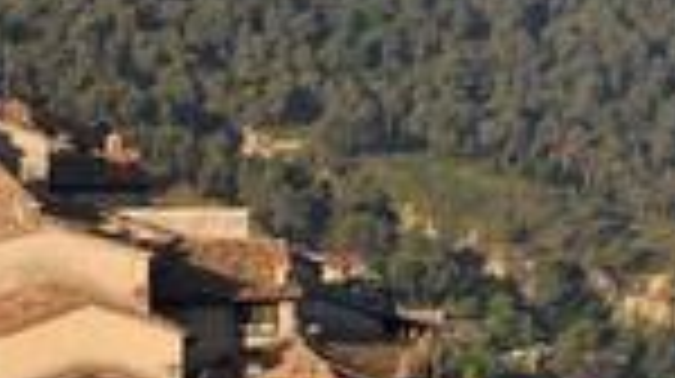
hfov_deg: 5.2
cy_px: 140
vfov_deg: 2.9
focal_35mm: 411
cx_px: -256
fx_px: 7348
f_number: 13
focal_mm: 140
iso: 200
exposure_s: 1/200
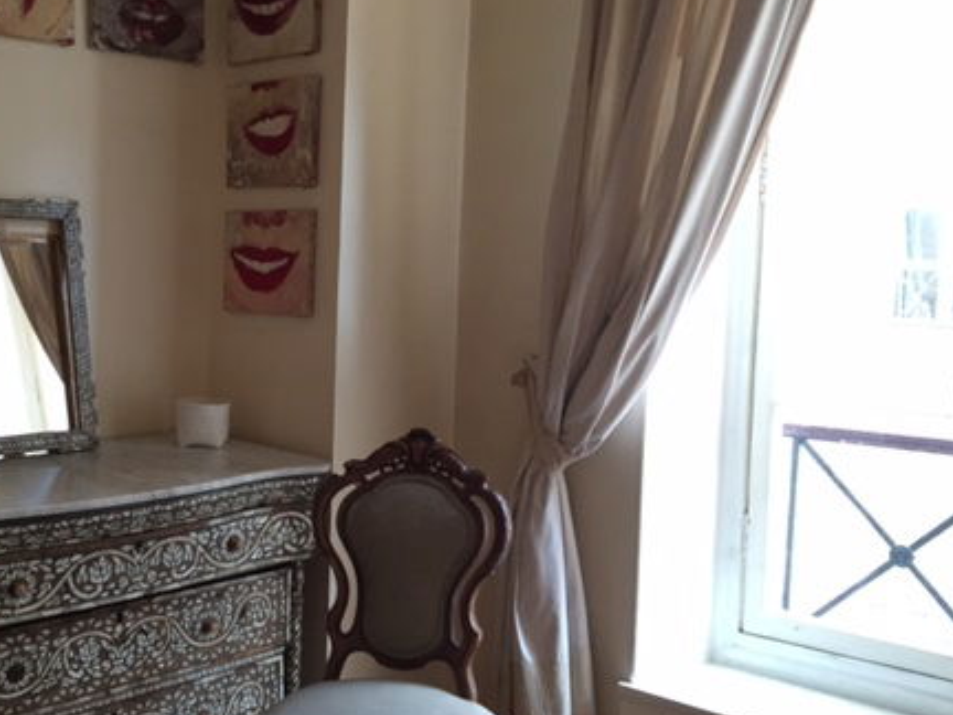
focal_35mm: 43
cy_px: 371
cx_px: 322
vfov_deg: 33.6
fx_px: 1184
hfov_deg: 43.3
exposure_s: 1/33
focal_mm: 4.15
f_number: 2.2
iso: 125
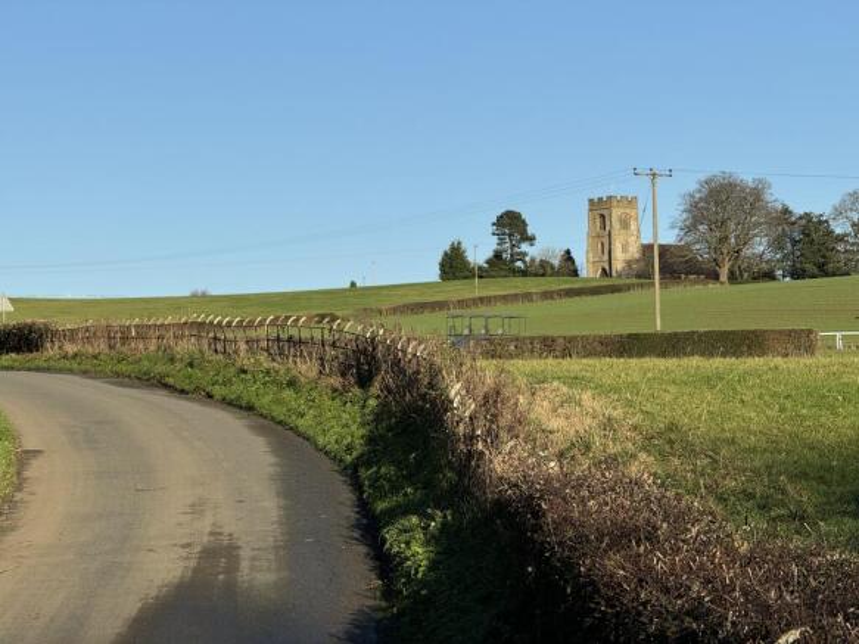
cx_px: 430
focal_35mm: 120
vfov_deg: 12.3
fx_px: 2977
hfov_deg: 16.4
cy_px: 322
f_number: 2.8
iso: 50
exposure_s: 1/1422
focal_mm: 15.66
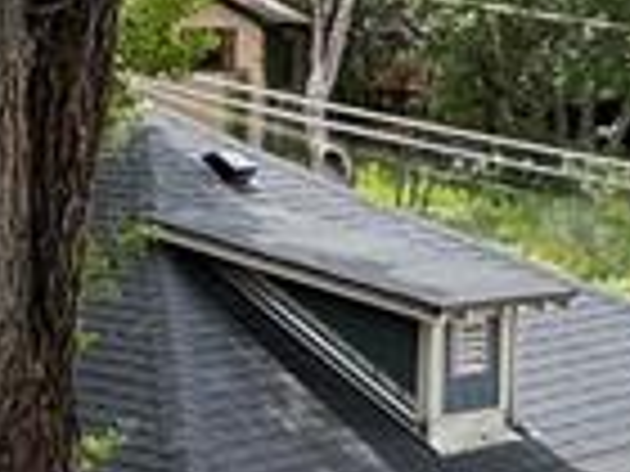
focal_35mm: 102
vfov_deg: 14.5
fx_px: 1856
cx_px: -166
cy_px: 258
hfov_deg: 18.1
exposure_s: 1/235
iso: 40
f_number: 2.2
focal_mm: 2.22
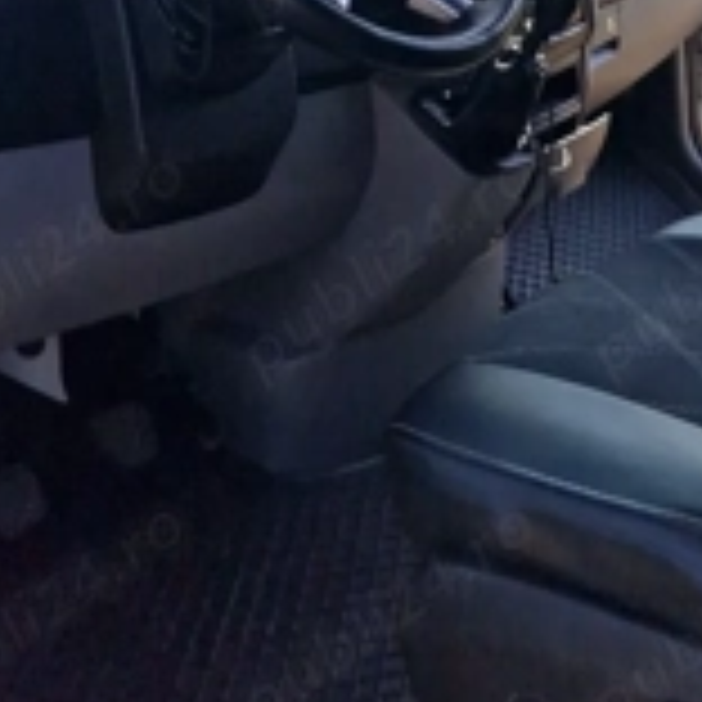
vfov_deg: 30.1
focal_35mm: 52
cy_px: -32
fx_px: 1193
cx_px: 477
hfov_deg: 32.5
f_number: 1.8
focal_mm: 6.4
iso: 50
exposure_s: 1/714
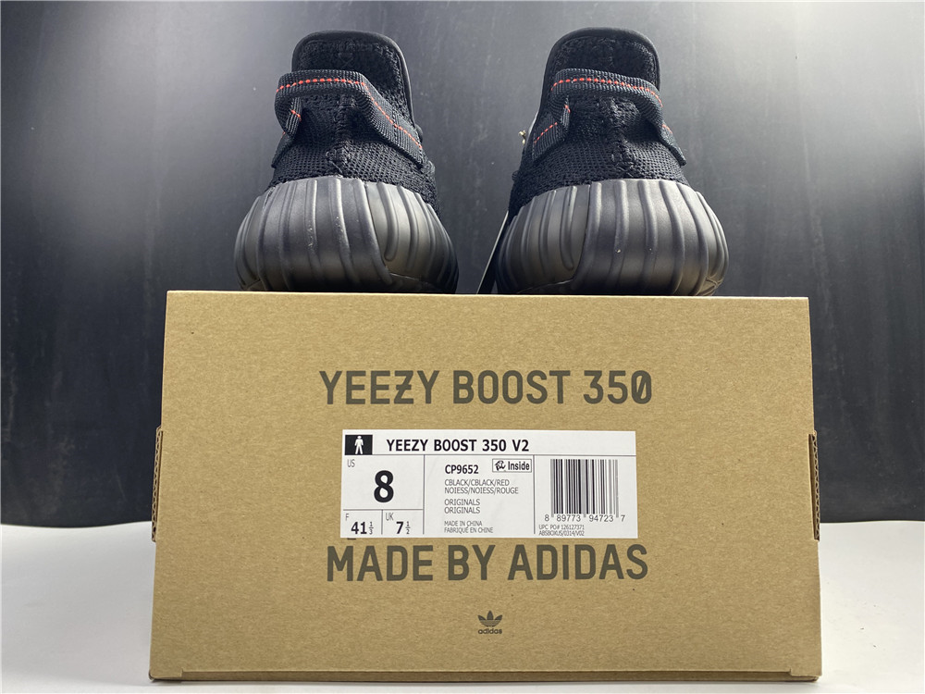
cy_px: 347
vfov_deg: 53.1
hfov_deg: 67.3
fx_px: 695
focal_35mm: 26
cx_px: 462
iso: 80
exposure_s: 1/50
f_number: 1.8
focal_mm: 4.25
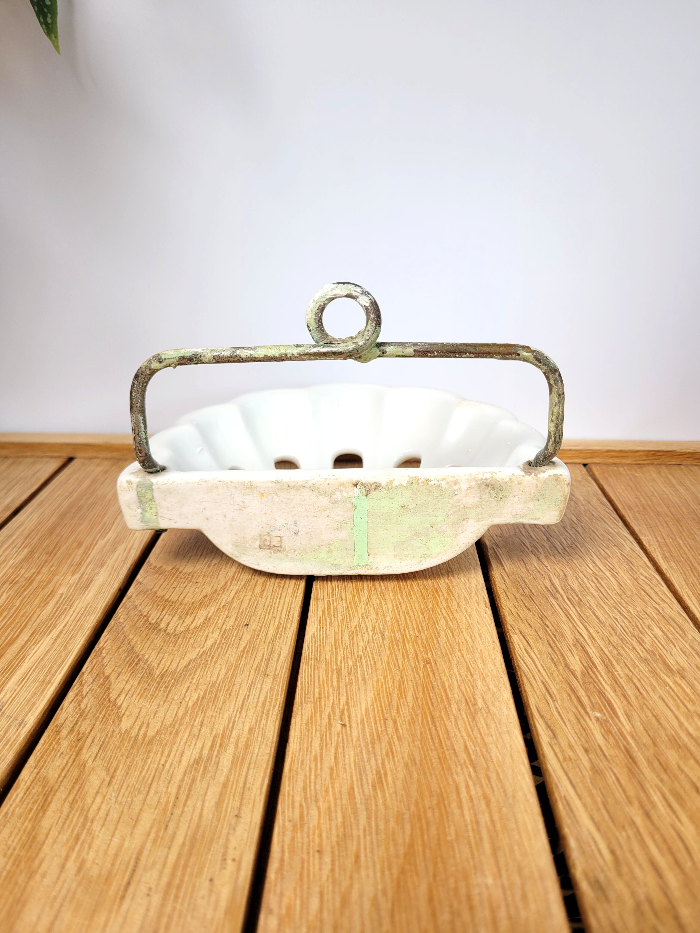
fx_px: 701
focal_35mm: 26
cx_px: 350
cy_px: 466
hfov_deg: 53.1
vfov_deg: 67.3
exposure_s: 1/679
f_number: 1.8
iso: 40
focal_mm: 5.4
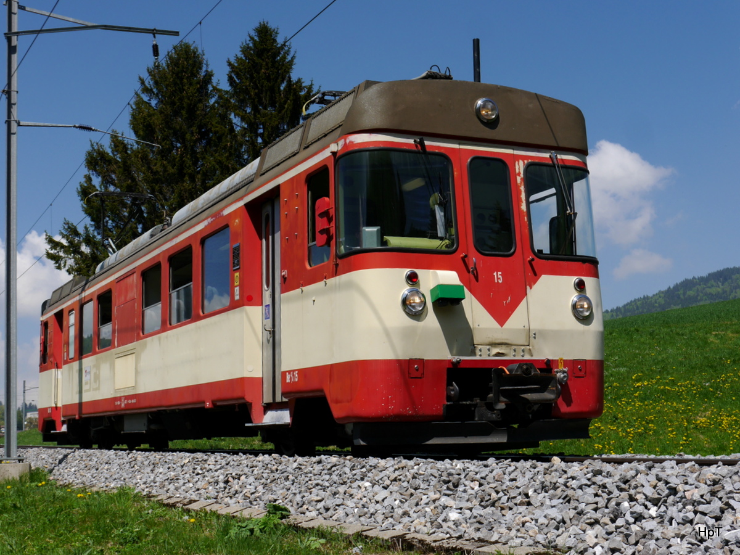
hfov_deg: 38.2
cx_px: 370
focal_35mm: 50
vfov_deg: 29.1
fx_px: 1069
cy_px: 278
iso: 160
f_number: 9
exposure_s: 1/400
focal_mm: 25
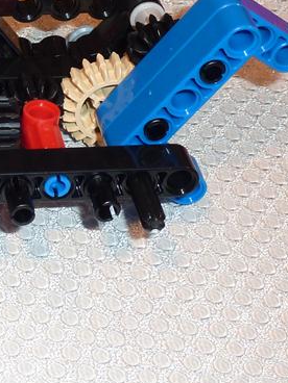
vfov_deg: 16.8
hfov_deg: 12.1
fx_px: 1298
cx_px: -141
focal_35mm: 117
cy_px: 114
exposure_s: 1/30
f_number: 3.7
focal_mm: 6.9
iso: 100
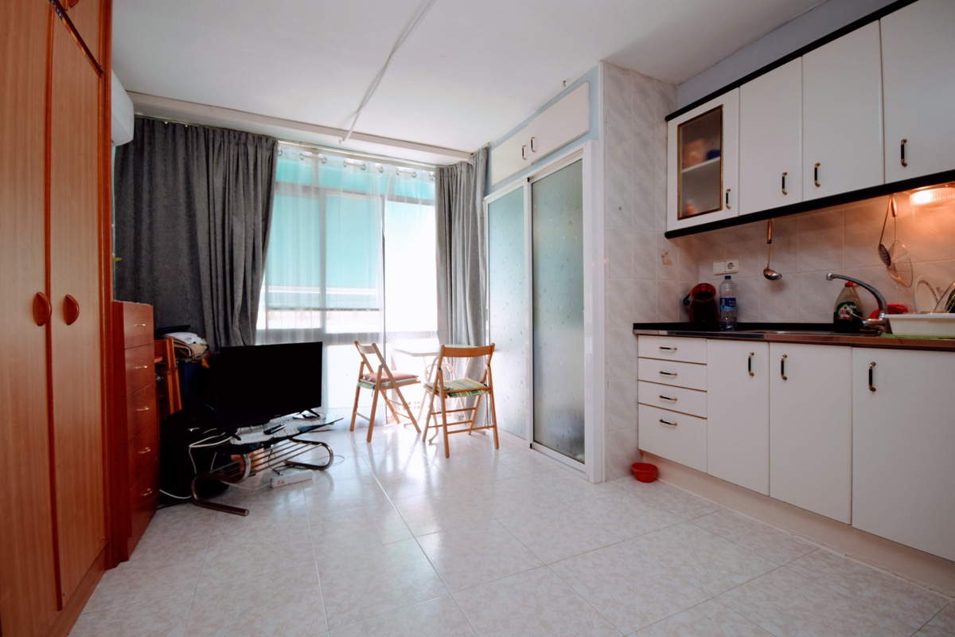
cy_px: 318
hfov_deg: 100.4
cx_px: 478
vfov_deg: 77.3
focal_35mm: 15
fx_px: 398
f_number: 4
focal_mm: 10
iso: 400
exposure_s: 1/125
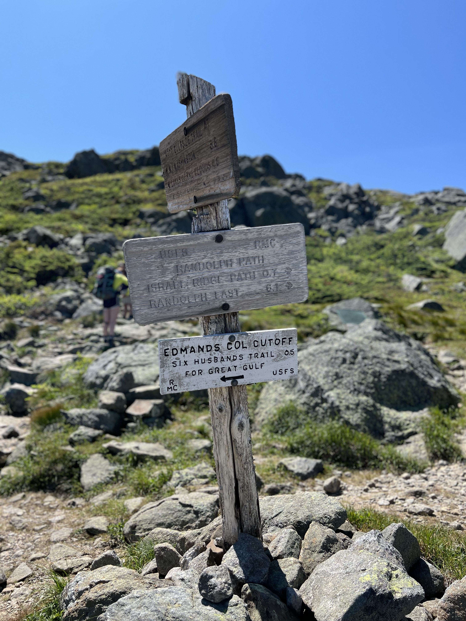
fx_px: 467
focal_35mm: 26
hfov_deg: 53.1
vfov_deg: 67.3
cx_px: 233
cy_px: 310
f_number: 1.5
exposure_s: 1/2571
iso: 50
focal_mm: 5.7
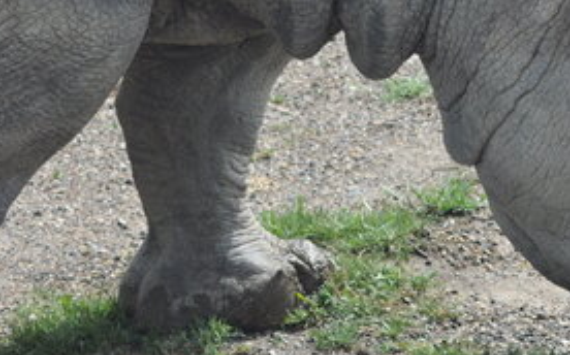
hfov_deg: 8.4
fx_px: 3849
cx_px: 514
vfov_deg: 5.3
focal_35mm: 248
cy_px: 5
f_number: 5.6
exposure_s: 1/500
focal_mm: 70
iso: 320
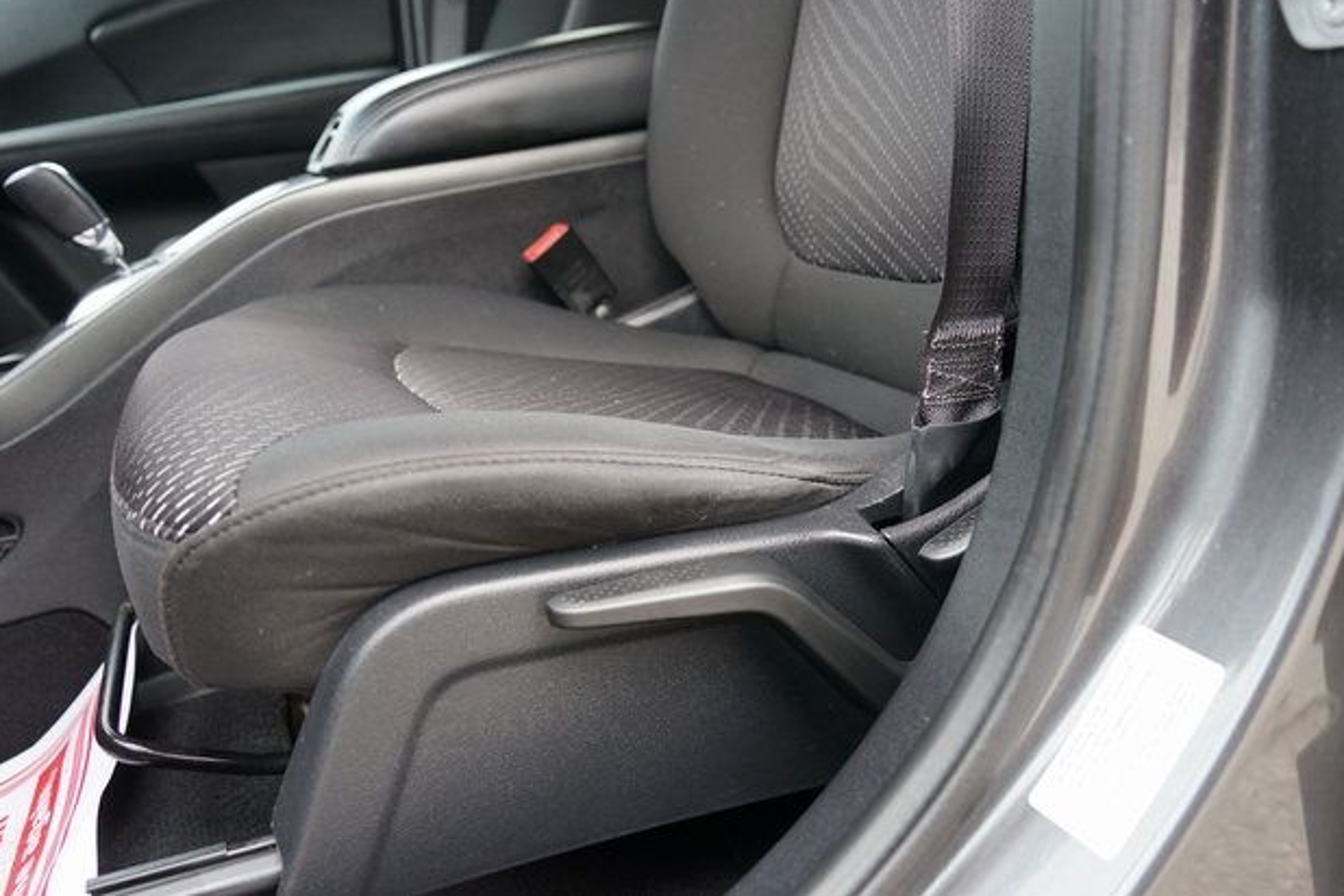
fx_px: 1083
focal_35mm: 29
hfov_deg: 63.6
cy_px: 434
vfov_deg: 45.0
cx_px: 689
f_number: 4
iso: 1600
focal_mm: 28
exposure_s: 1/160
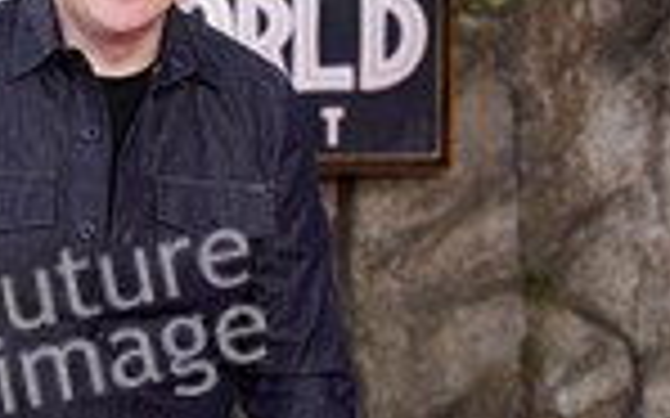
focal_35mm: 277
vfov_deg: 4.7
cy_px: 562
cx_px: 166
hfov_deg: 7.6
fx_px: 5056
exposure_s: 1/160
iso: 100
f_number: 5.6
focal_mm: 101
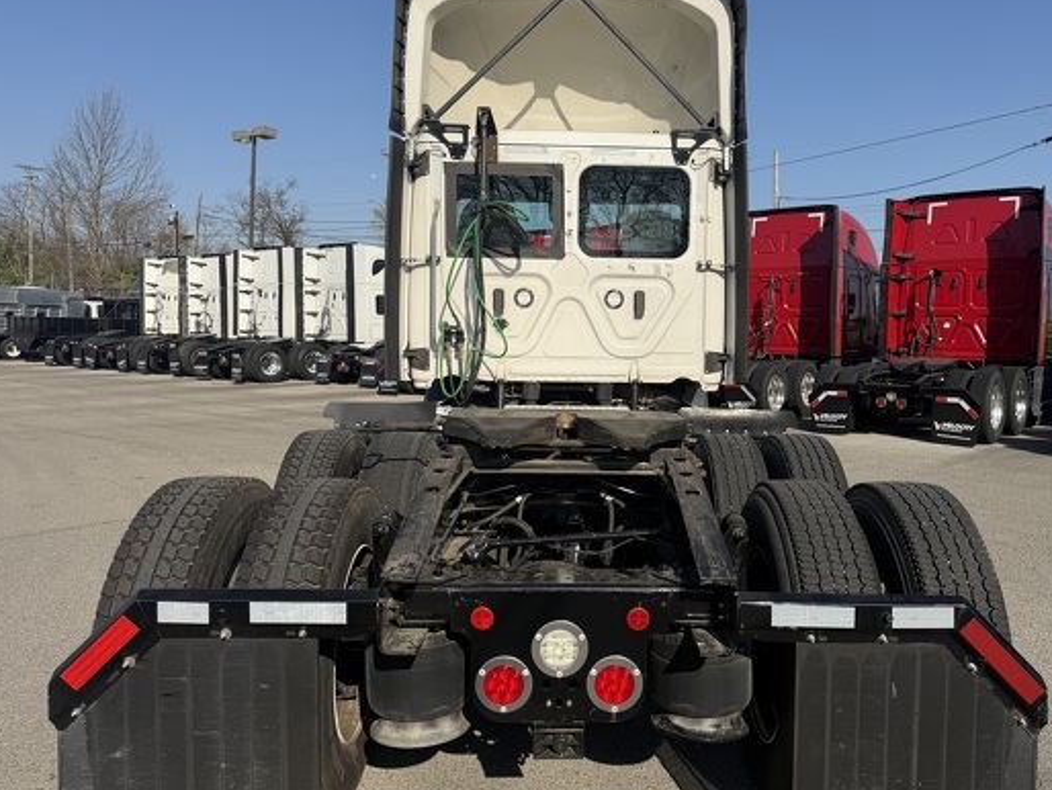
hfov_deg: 63.1
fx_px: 851
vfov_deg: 49.8
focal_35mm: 28
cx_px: 602
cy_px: 370
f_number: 1.78
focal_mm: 6.76
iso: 80
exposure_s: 1/6711
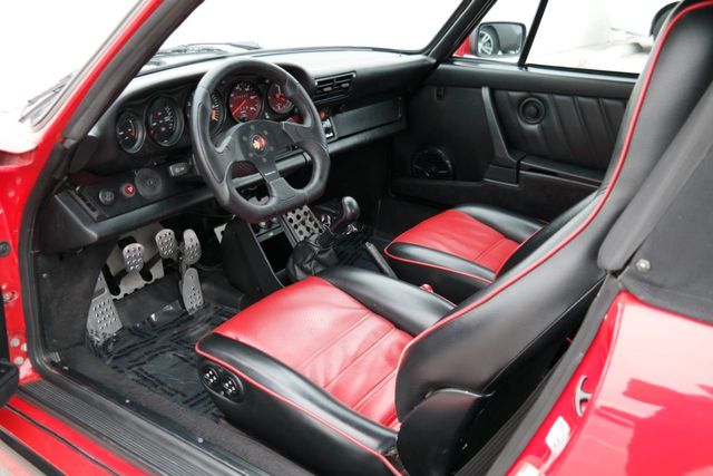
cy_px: 238
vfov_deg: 36.9
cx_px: 356
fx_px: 713
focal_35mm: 36
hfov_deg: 53.1
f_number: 4
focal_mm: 24
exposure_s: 1/50
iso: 200
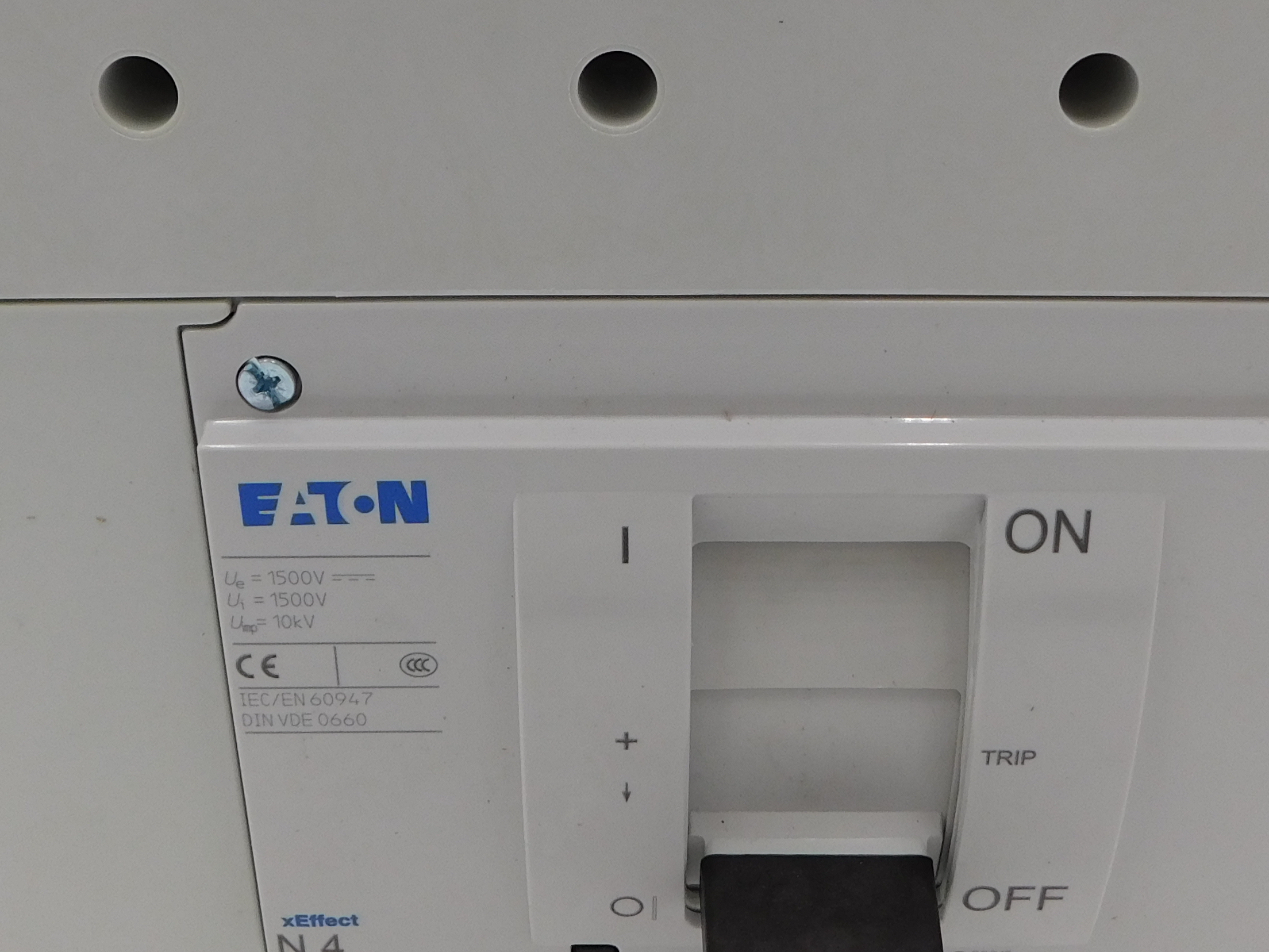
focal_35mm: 48
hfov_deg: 39.7
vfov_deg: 30.1
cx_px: 613
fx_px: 1760
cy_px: 328
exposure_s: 1/100
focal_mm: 4
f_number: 3
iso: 125
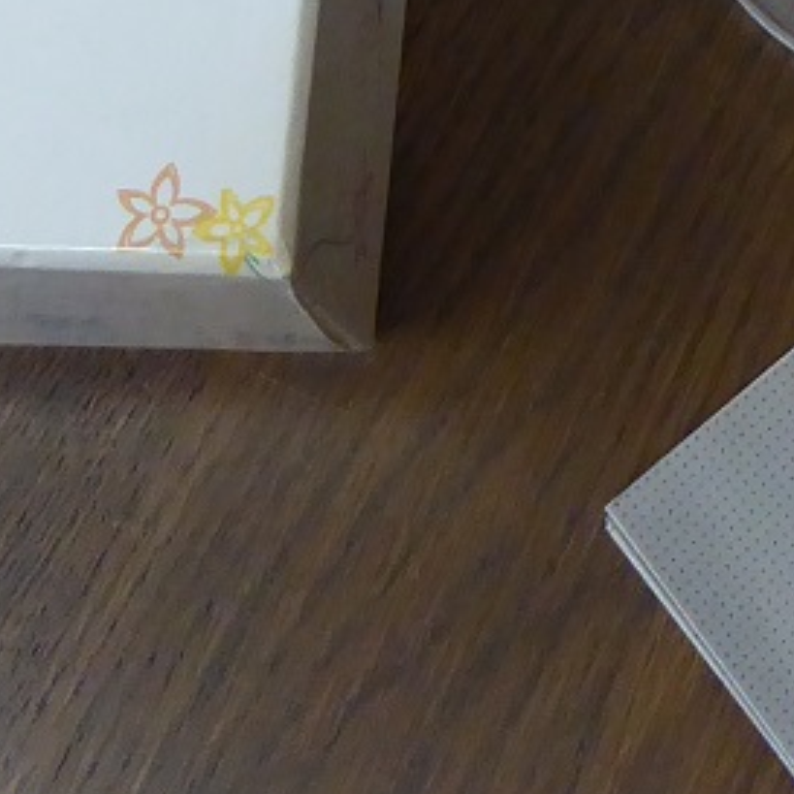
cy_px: -570
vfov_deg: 14.2
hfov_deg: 15.6
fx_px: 2855
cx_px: 774
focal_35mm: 110
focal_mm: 4.3
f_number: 3.3
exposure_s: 1/50
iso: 400
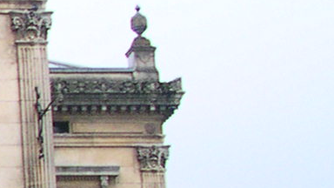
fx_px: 1904
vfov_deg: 5.6
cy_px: 254
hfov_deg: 8.9
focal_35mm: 215
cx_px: -528
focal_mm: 5.6
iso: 100
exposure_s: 1/155
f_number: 2.7
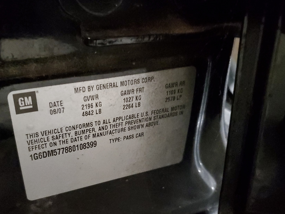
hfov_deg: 56.4
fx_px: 263
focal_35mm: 32
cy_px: 120
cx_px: 116
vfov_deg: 44.1
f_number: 1.5
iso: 941
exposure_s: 1/15
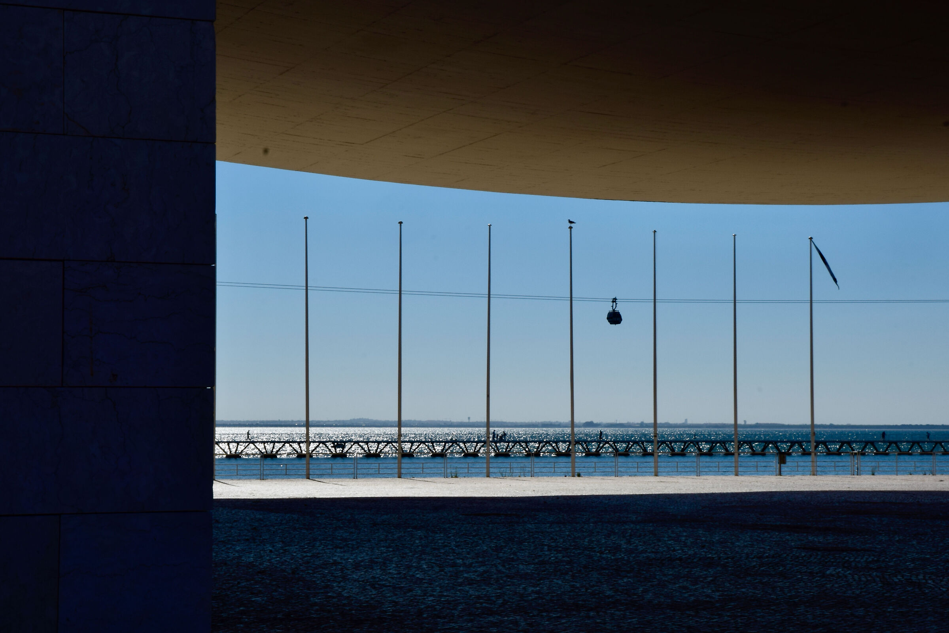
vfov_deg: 20.6
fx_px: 1740
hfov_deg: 30.5
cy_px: 316
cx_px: 474
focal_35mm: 66
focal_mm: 44
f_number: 29
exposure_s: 1/100
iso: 100
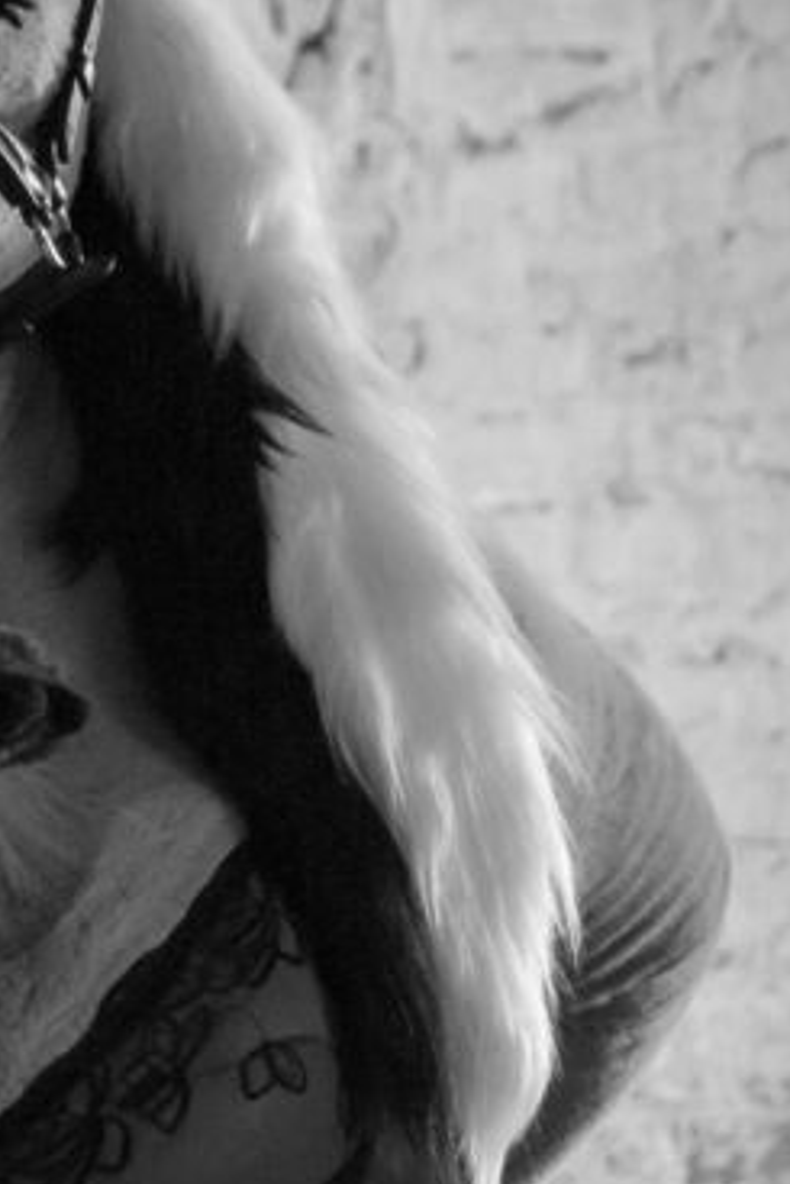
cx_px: -243
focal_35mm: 301
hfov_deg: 4.6
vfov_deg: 6.8
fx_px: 9898
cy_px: 871
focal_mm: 108
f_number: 6.3
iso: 6400
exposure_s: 1/125
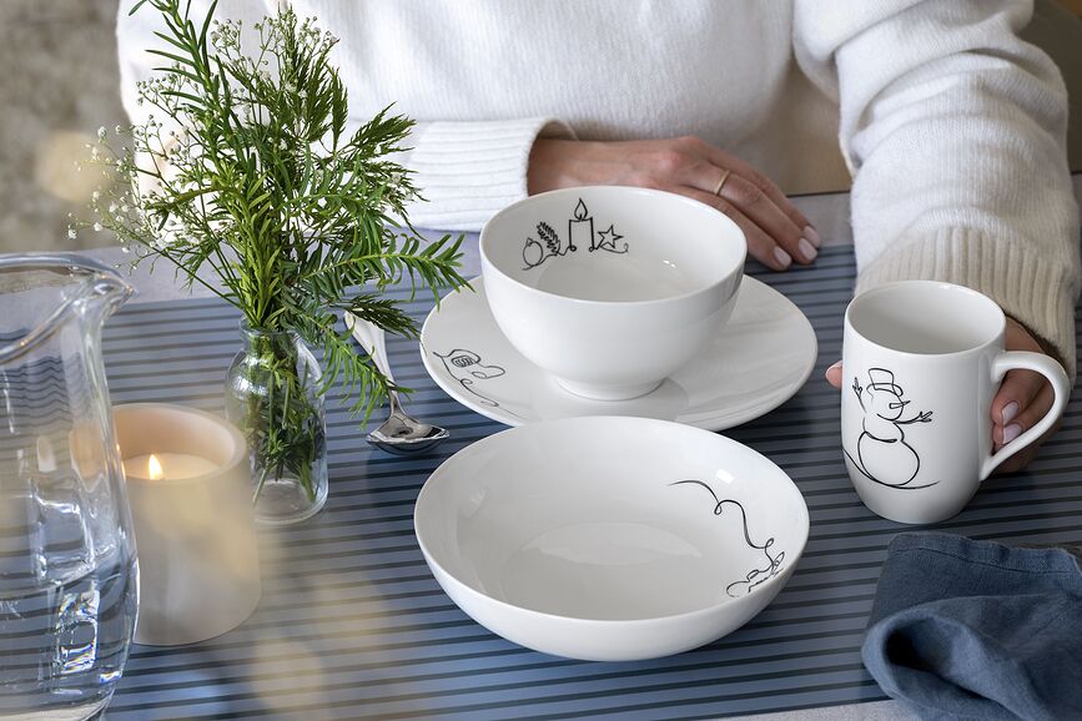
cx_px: 541
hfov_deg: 19.5
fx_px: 3156
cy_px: 360
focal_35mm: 105
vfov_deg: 13.0
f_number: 10
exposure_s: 1/20
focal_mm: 105
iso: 320
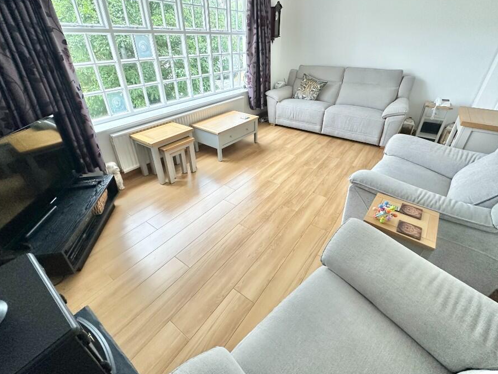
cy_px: 170
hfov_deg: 94.5
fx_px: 230
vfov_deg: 77.9
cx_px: 251
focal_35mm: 16
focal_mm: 2.22
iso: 320
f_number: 2.2
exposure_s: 1/97
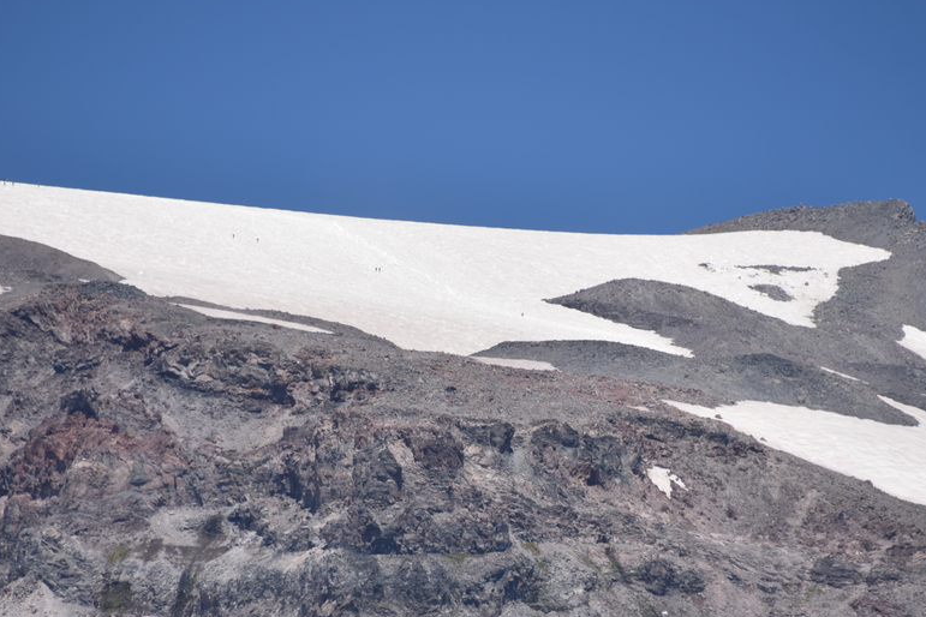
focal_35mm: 498
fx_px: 12809
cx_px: 473
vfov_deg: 2.8
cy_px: 441
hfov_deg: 4.1
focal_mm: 300
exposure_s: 1/640
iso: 100
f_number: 7.1
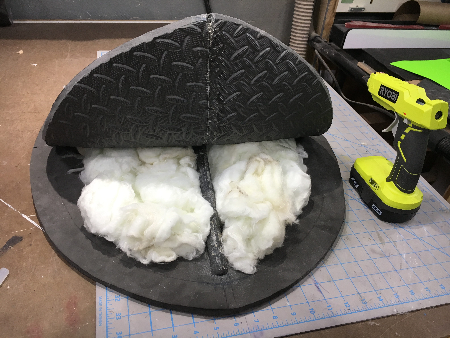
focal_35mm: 29
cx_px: 225
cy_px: 169
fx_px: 377
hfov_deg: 61.7
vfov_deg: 48.2
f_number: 2.2
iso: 25
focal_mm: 4.15
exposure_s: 1/30
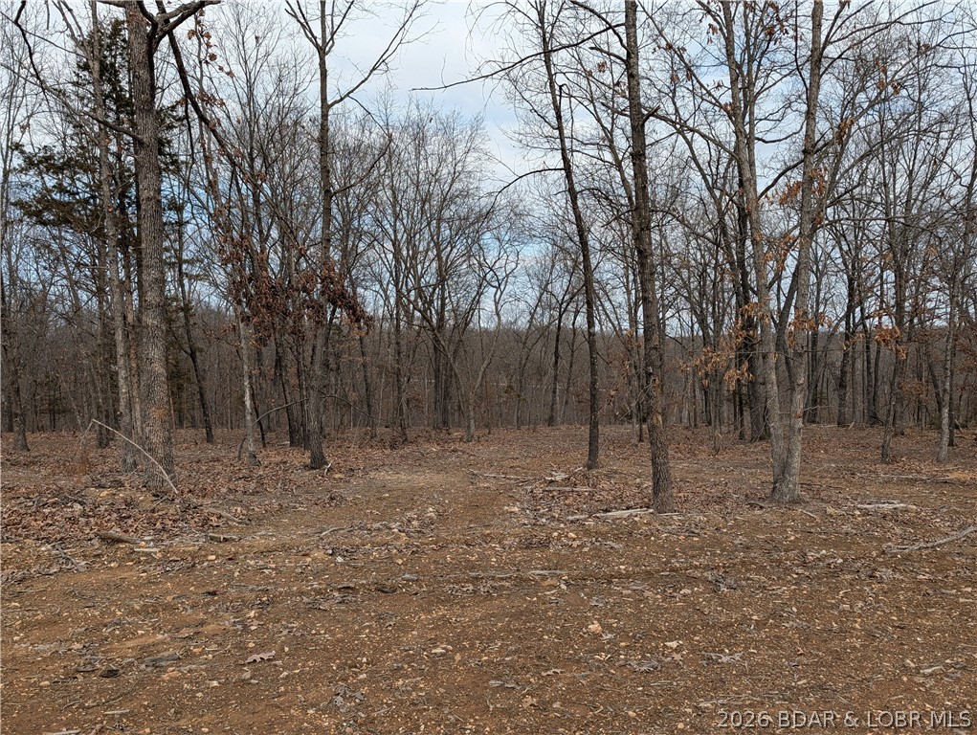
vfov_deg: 56.9
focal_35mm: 24
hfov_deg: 71.5
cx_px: 488
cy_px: 368
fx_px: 678
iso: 20
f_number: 1.68
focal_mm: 6.9
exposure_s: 1/686
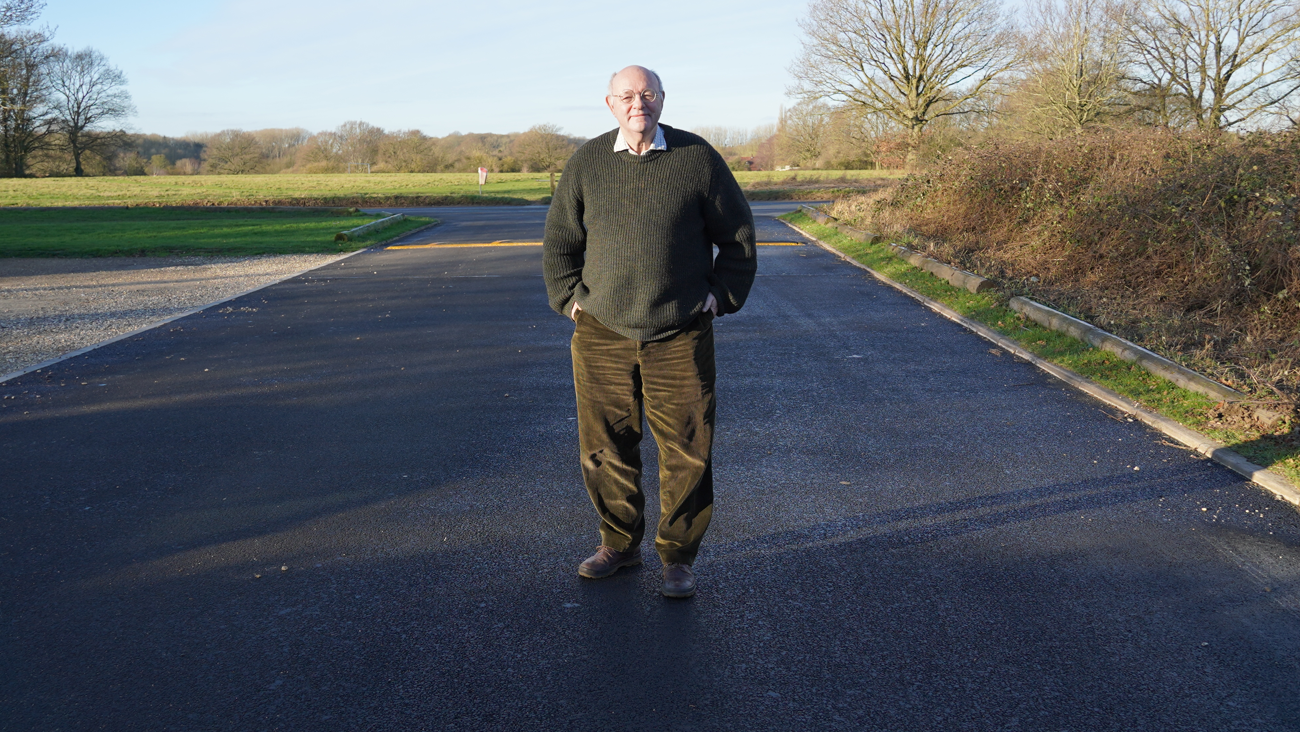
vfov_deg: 33.7
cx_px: 644
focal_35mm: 35
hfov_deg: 56.6
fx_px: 1207
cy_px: 328
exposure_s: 1/250
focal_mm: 22
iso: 100
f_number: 4
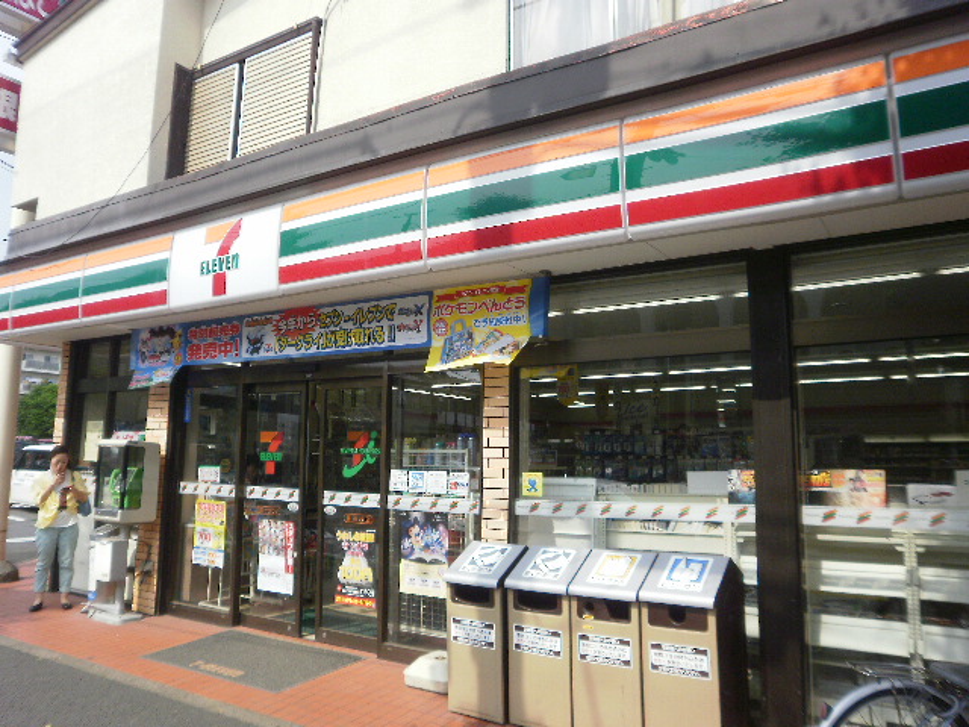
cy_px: 364
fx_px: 728
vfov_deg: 53.1
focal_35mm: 26
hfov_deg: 67.3
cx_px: 484
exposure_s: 1/125
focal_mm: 4.65
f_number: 7.8
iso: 100
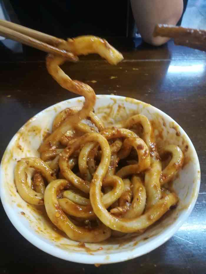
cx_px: 103
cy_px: 137
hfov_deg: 53.1
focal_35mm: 26
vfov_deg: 67.3
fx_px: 206
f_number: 2.2
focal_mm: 3.83
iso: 500
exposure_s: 1/20
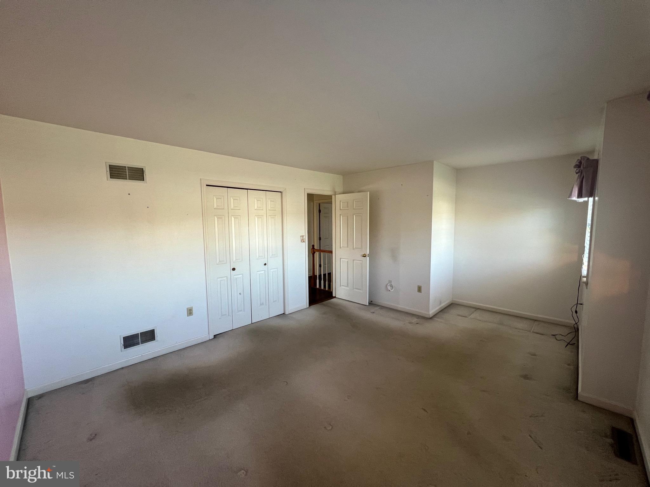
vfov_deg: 89.9
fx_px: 244
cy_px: 244
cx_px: 325
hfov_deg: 106.2
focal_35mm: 13
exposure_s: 1/60
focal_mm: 1.57
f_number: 1.8
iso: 160
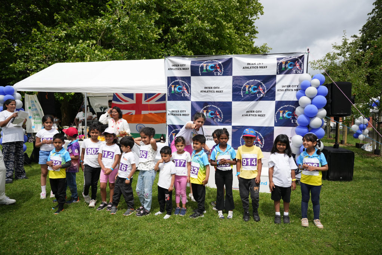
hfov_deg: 73.8
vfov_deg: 53.1
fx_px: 255
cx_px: 191
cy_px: 128
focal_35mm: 24
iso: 250
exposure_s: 1/4000
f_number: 2.8
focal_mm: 24
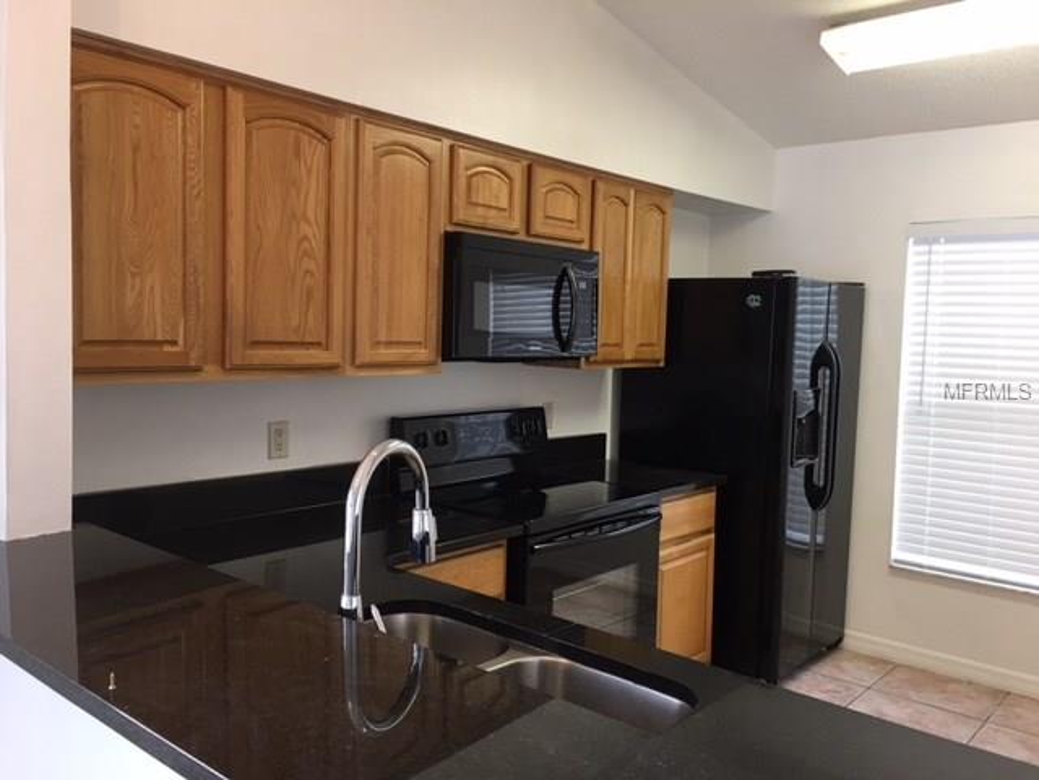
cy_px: 390
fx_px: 870
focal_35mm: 29
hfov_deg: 61.7
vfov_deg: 48.2
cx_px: 520
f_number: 2.2
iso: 40
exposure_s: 1/15
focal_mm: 4.15
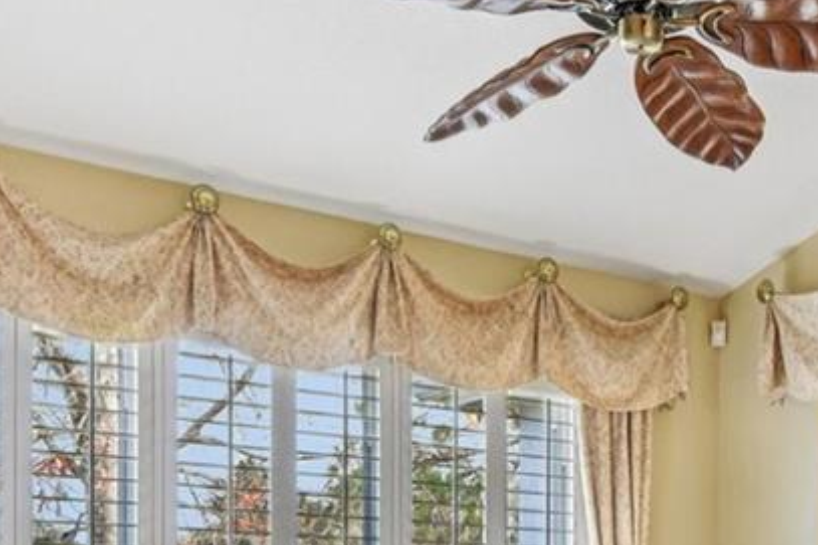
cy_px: 666
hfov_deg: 35.3
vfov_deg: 22.5
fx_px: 1249
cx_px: 637
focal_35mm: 55
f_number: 8
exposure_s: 1/15
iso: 400
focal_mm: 14
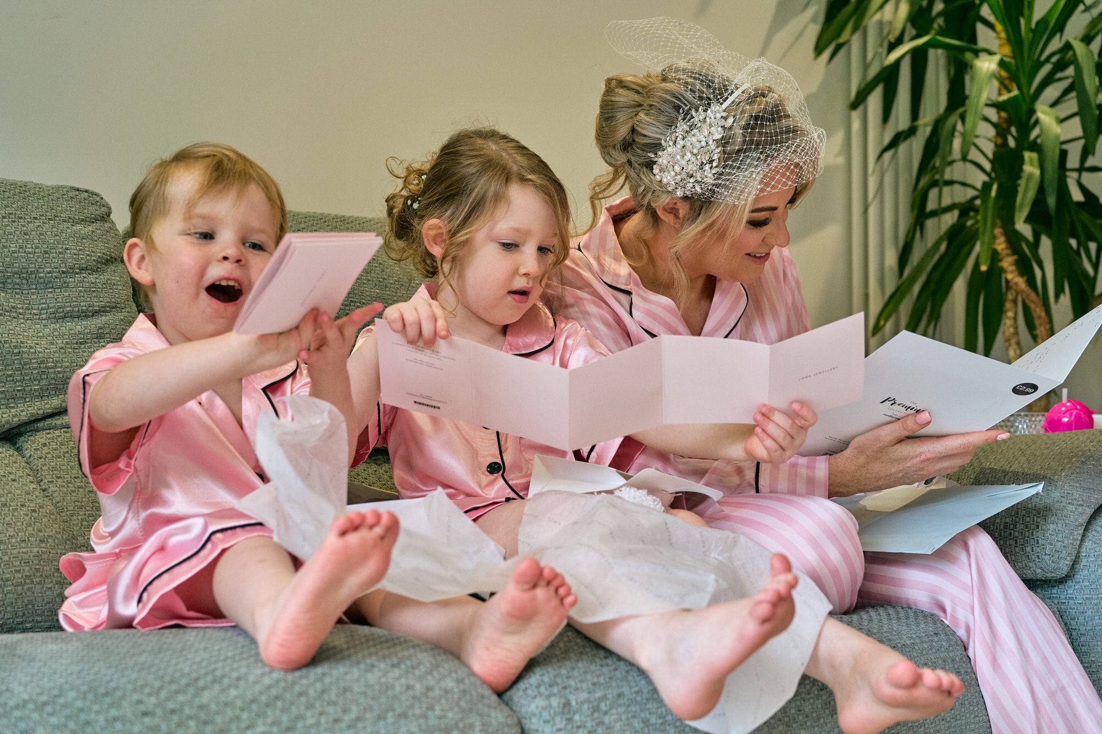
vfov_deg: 33.4
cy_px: 367
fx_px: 1224
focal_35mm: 40
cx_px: 551
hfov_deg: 48.5
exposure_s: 1/100
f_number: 4.5
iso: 800
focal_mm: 40
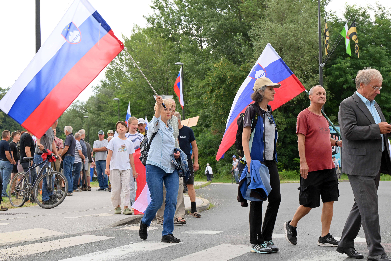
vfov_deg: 17.5
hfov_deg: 26.0
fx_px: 847
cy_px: 131
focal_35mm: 78
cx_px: 213
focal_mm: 70
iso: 800
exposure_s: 1/160
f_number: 10
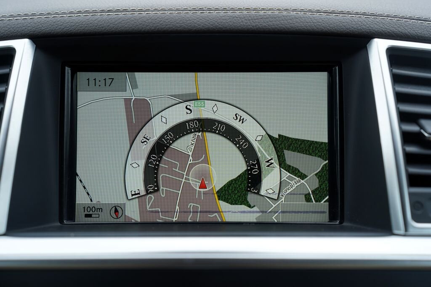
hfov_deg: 36.2
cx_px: 216
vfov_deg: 24.6
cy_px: 144
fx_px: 659
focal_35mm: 55
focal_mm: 55
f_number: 4
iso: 100
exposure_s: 1/100
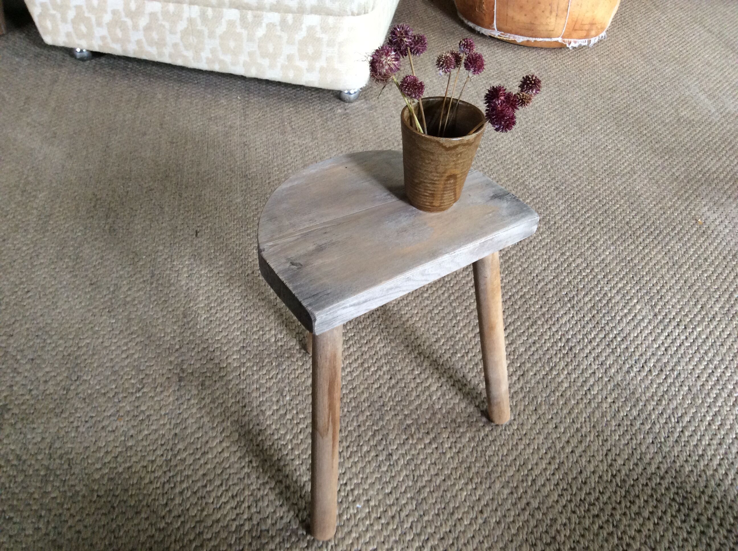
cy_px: 276
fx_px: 681
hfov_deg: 56.9
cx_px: 369
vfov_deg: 44.1
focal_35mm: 32
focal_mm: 3.3
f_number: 2.4
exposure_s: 1/25
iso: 100
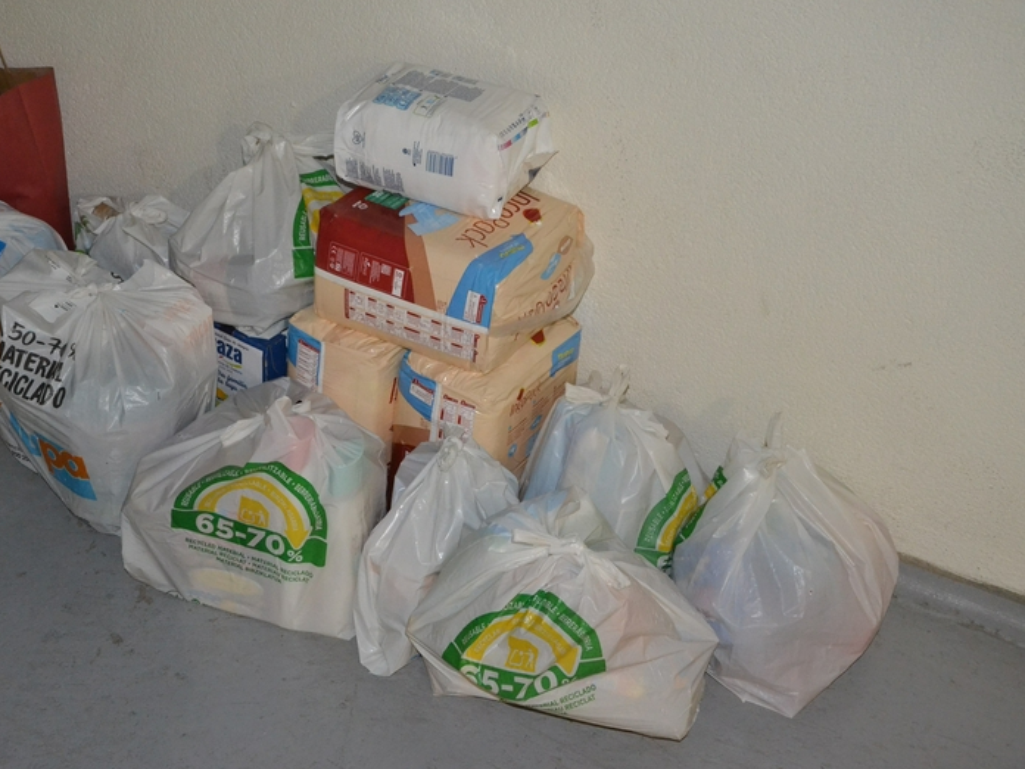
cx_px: 449
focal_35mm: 53
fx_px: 1569
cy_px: 378
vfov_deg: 27.5
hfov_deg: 36.1
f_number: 7.1
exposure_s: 1/60
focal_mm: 32
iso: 3200
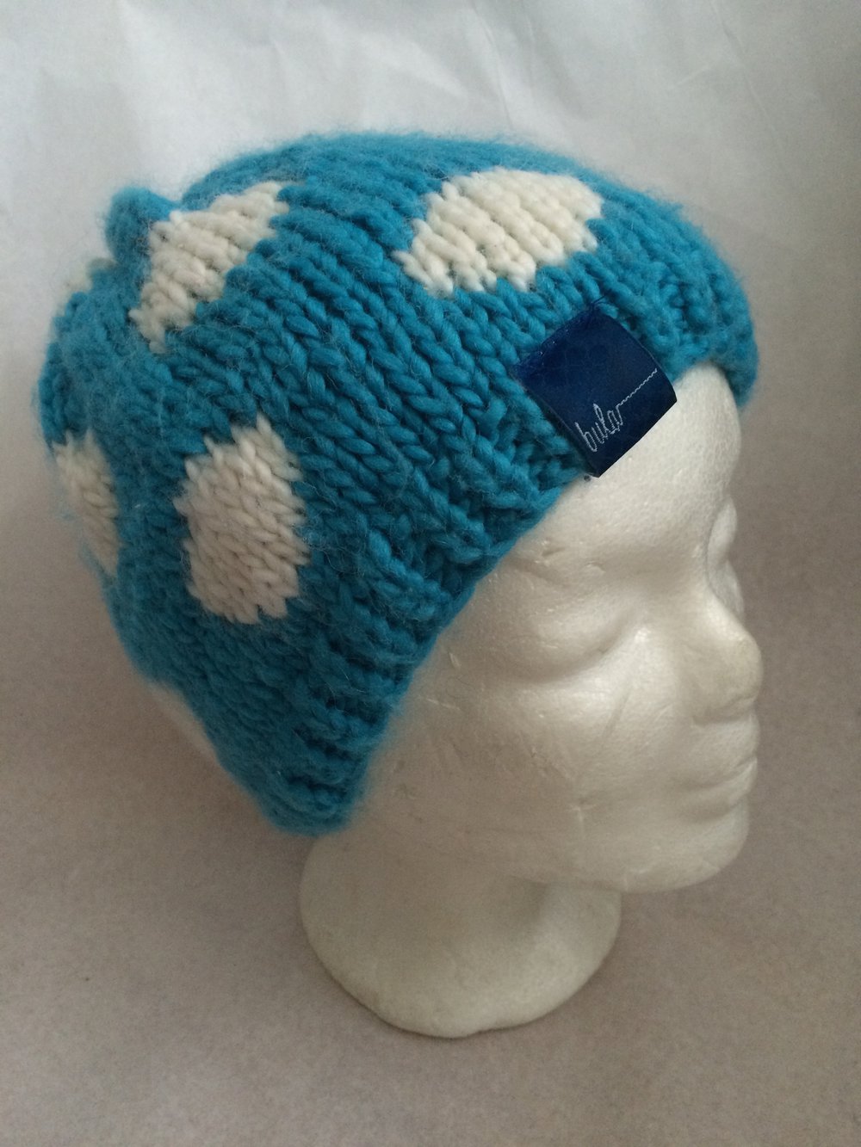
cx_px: 430
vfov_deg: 61.7
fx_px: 962
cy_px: 574
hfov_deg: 48.2
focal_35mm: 29
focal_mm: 4.15
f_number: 2.2
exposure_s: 1/33
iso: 250
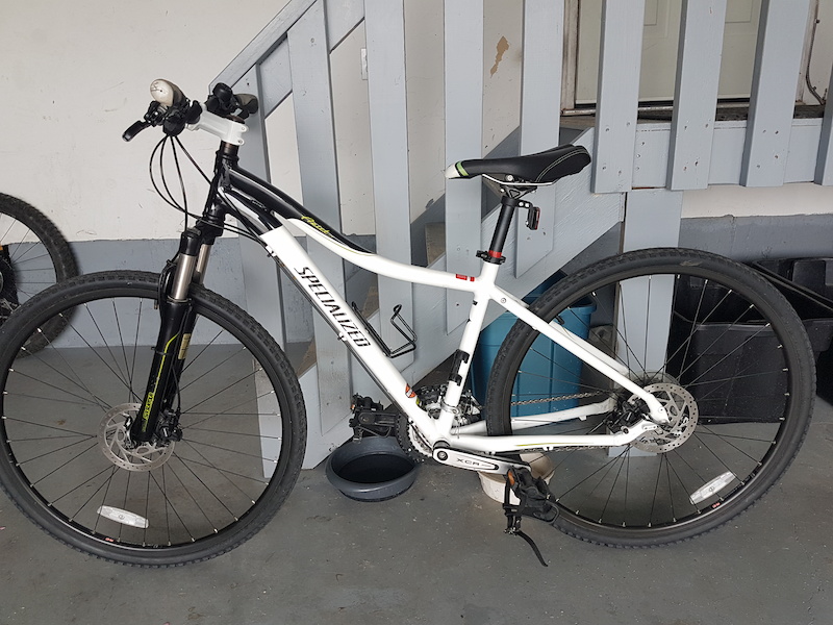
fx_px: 626
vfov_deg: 53.1
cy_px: 312
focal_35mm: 26
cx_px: 416
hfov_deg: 67.3
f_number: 1.7
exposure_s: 1/50
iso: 50
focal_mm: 4.2
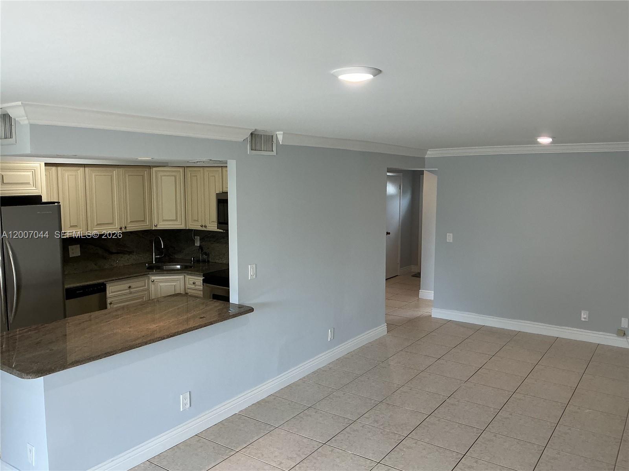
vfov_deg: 48.2
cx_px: 314
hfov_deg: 61.7
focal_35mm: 29
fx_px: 527
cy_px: 236
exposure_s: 1/120
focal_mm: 3
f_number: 1.8
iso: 64
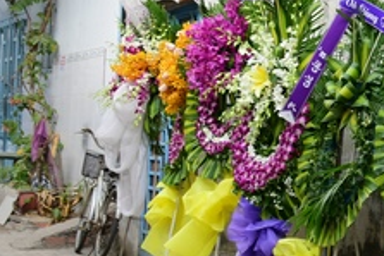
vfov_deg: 13.8
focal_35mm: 99
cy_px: 143
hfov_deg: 18.6
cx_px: 542
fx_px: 1057
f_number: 5.6
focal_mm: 34
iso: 320
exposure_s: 1/80
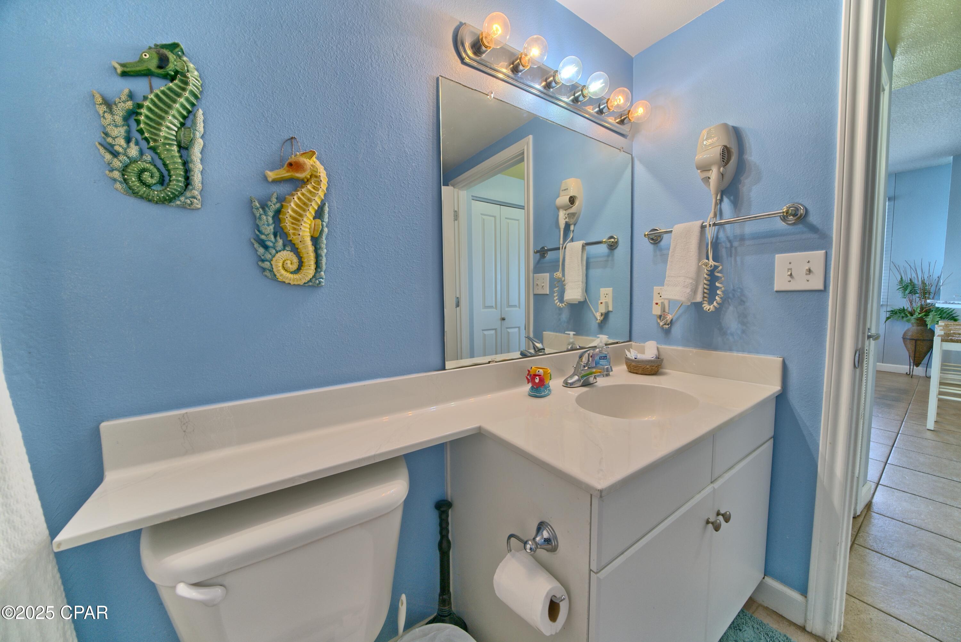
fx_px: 320
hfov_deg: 112.6
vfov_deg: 90.1
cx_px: 480
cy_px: 321
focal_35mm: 12
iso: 500
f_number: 8
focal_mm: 12
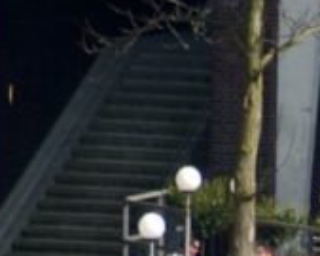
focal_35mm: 1504
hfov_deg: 1.3
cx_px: 547
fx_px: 14236
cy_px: 361
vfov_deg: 1.0
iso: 200
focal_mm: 300
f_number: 5.6
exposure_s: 1/500
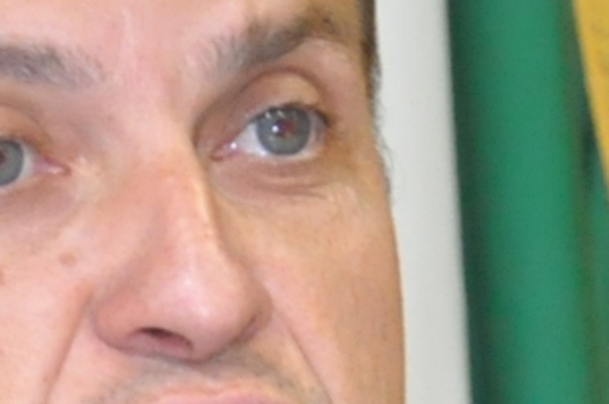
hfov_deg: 2.2
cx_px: 193
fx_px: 15809
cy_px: 686
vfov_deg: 1.5
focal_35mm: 936
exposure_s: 1/60
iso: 2000
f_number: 5.6
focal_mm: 90
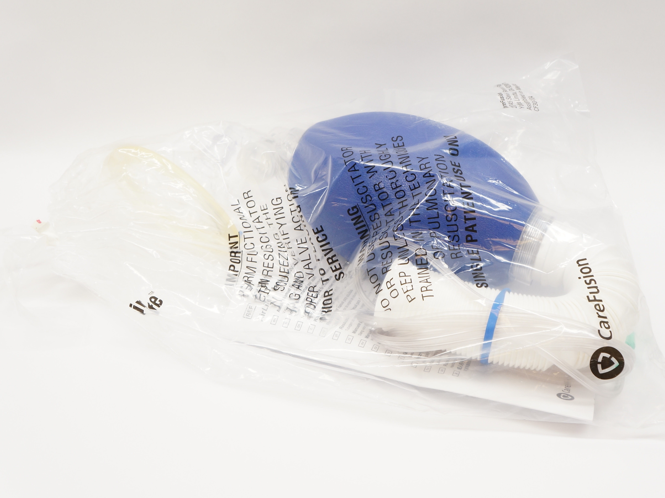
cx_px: 350
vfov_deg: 31.5
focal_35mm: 46
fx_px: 884
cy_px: 248
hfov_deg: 41.2
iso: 400
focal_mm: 28
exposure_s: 1/60
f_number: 5.6
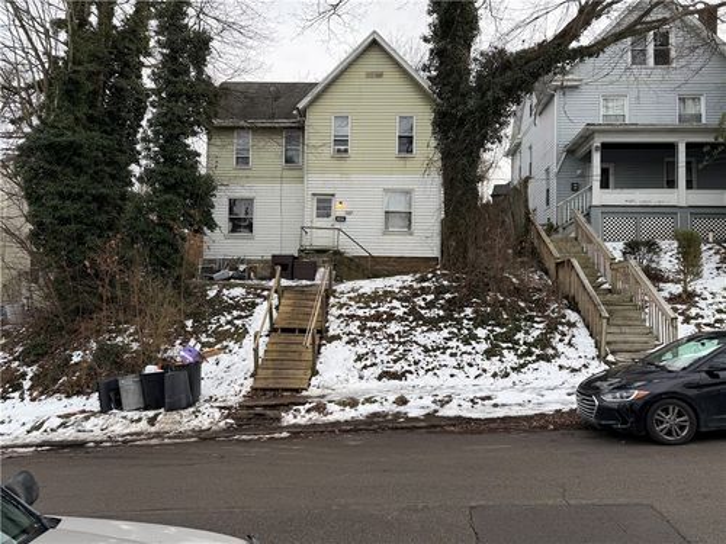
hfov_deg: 71.6
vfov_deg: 56.8
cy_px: 272
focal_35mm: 24
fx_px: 503
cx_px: 363
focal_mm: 6.76
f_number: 1.78
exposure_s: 1/909
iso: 100
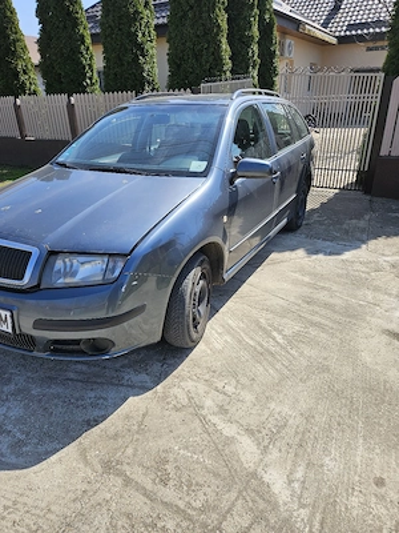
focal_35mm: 23
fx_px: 353
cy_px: 266
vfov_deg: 73.9
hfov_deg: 58.9
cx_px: 200
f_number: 1.8
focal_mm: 5.4
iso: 25
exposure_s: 1/1429
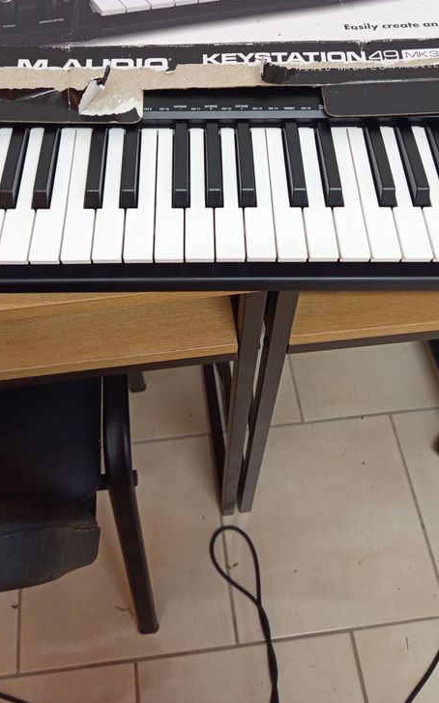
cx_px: 198
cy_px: 225
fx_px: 670
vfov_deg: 54.0
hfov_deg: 36.2
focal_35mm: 35
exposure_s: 1/33.3
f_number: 1.7
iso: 530
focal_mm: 5.24
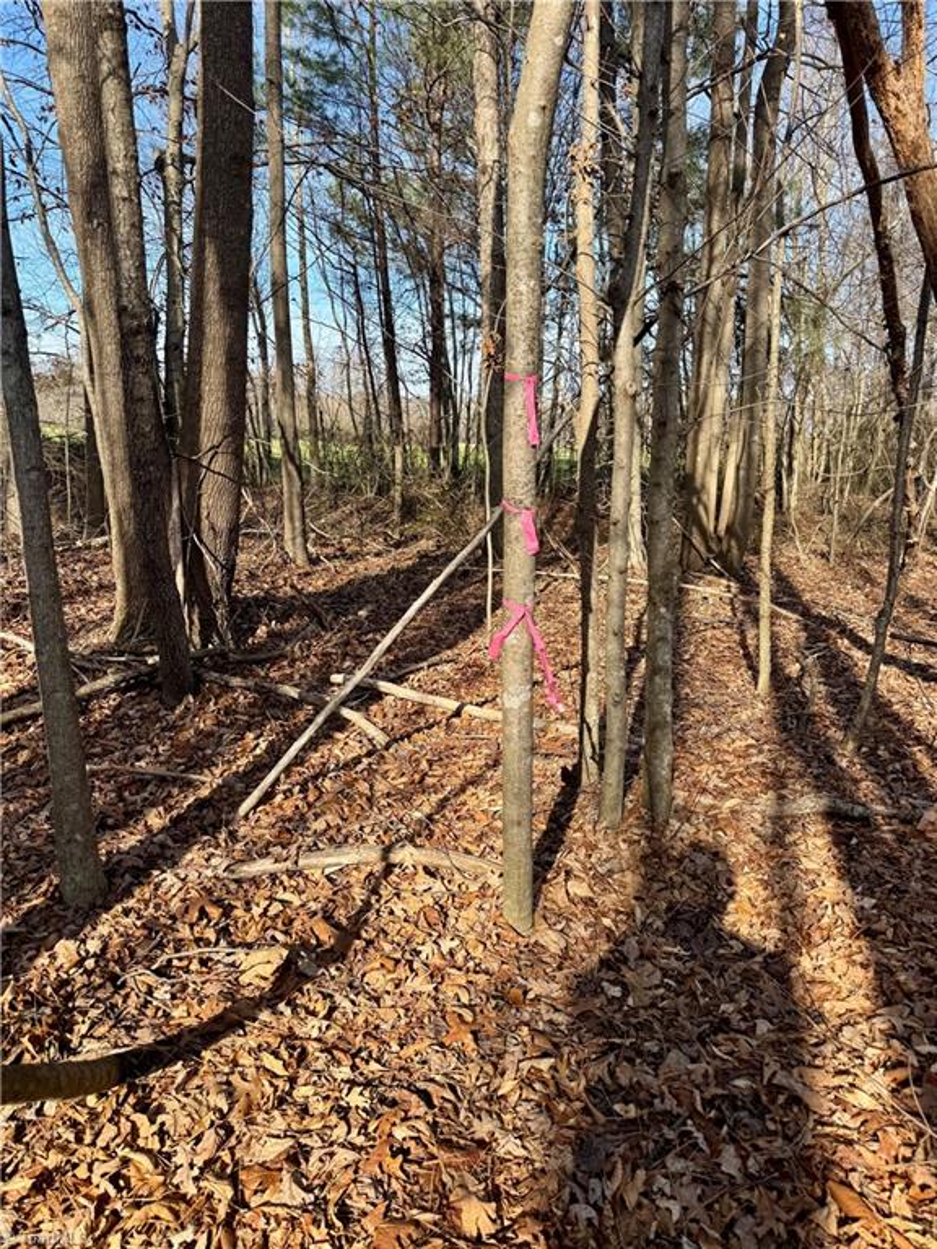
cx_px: 468
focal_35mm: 24
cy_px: 624
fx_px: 866
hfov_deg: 56.8
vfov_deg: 71.6
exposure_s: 1/1395
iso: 80
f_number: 1.78
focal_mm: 6.76
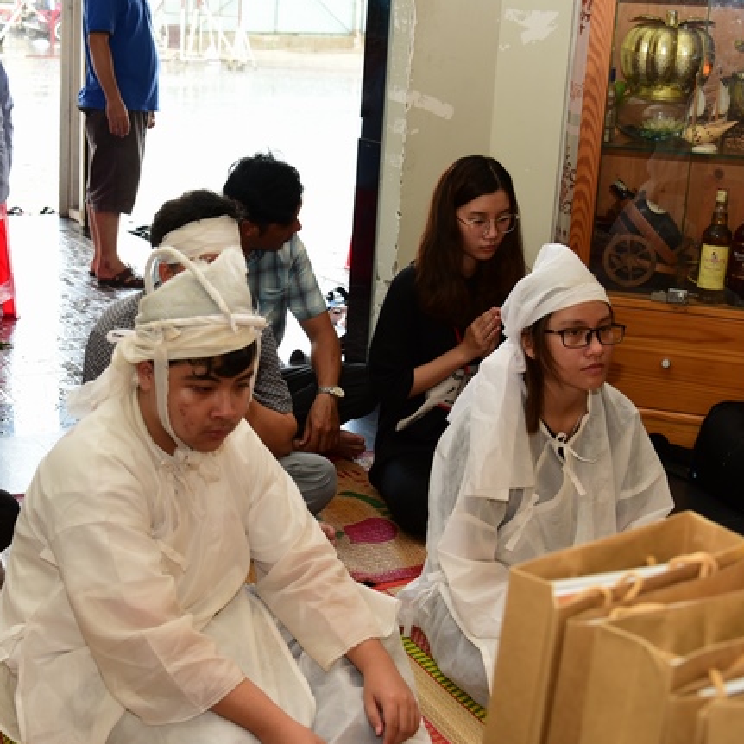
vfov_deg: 29.1
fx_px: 1435
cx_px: 216
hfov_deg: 28.8
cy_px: 371
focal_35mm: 59
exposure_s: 1/60
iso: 640
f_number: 5
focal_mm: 46
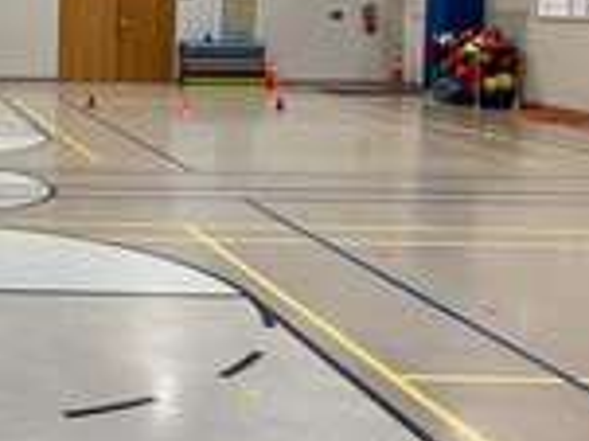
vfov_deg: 21.1
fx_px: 1173
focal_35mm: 69
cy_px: 101
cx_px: -129
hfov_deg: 25.2
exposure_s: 1/60
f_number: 1.8
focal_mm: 4.25
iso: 80
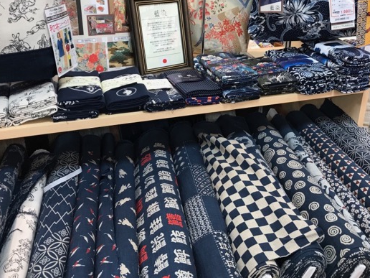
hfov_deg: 48.9
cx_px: 207
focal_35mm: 38
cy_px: 110
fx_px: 406
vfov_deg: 37.6
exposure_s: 1/33
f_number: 1.8
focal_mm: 3.99
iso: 20
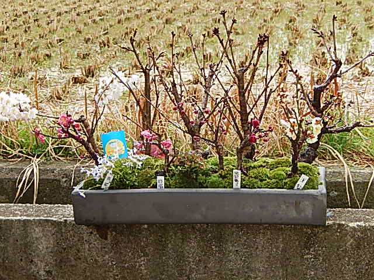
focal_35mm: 85
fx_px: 918
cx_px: 187
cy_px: 140
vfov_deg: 17.4
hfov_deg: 23.0
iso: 125
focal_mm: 15.2
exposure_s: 1/200
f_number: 5.1
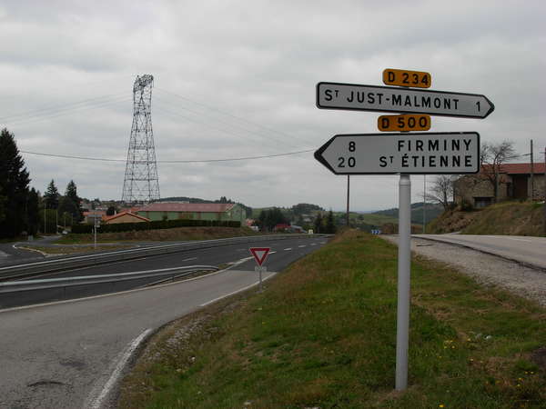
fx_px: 599
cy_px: 204
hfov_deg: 49.0
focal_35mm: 38
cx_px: 273
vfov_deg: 37.7
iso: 79
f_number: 4.9
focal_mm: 6.3
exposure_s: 1/443
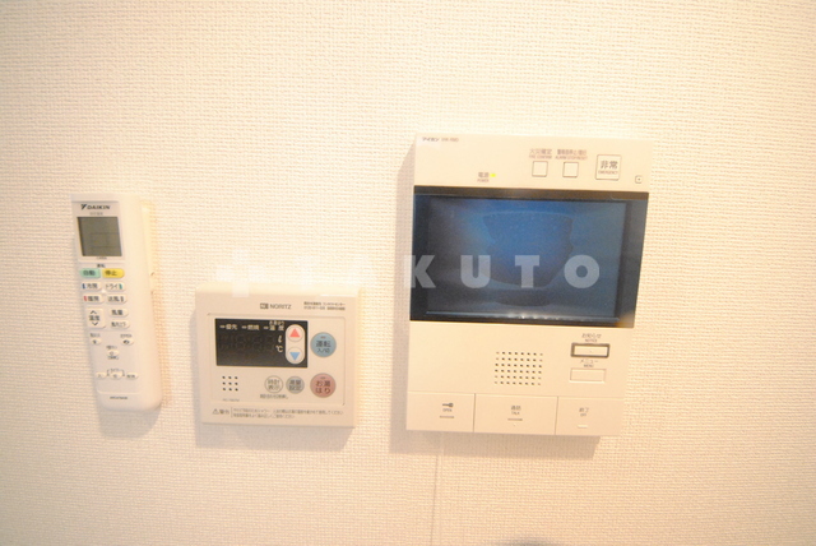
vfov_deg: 90.1
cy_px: 273
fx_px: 272
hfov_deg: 112.6
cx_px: 408
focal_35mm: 12
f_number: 4.5
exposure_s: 1/25
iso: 1600
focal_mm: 8
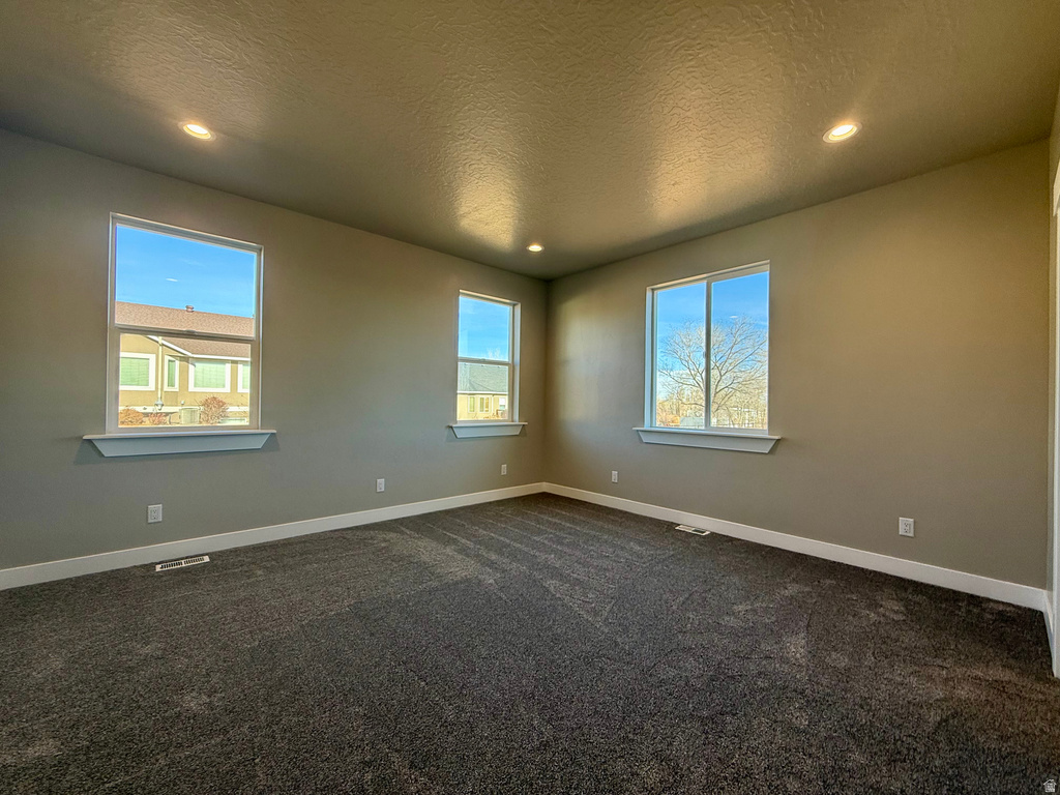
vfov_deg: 85.7
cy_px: 398
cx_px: 530
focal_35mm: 14
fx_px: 429
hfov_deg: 102.1
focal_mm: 2.22
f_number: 2.2
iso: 64
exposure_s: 1/127
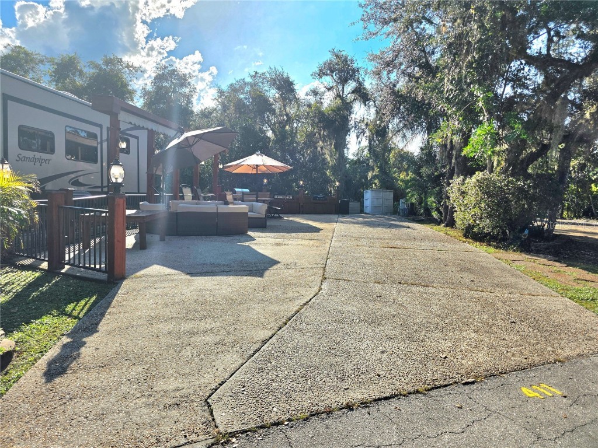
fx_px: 397
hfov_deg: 73.9
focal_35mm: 23
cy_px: 224
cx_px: 299
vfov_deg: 58.9
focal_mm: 6.3
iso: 64
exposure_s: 1/10000
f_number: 1.7
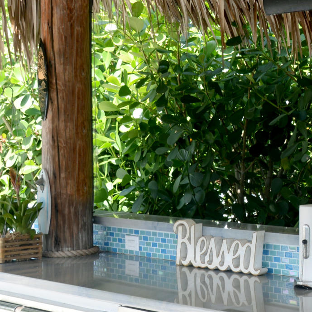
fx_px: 1020
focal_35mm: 100
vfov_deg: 17.4
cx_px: 516
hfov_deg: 15.5
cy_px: 118
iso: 320
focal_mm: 27
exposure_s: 1/160
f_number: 7.1
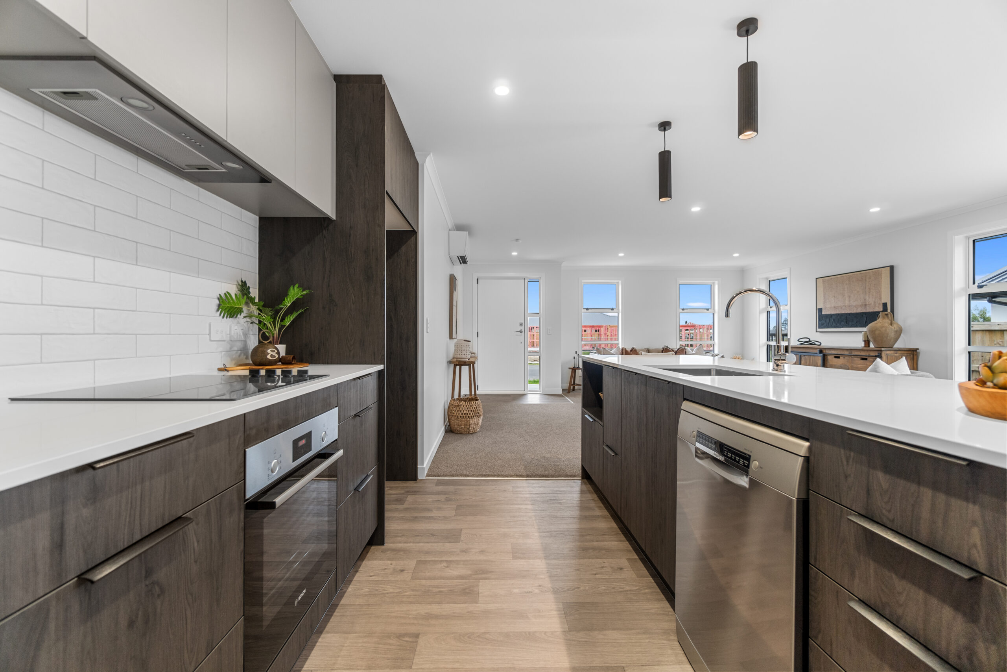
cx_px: 504
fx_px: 420
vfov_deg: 77.3
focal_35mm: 15
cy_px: 336
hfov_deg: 100.4
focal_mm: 10
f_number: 4
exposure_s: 1/30
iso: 640
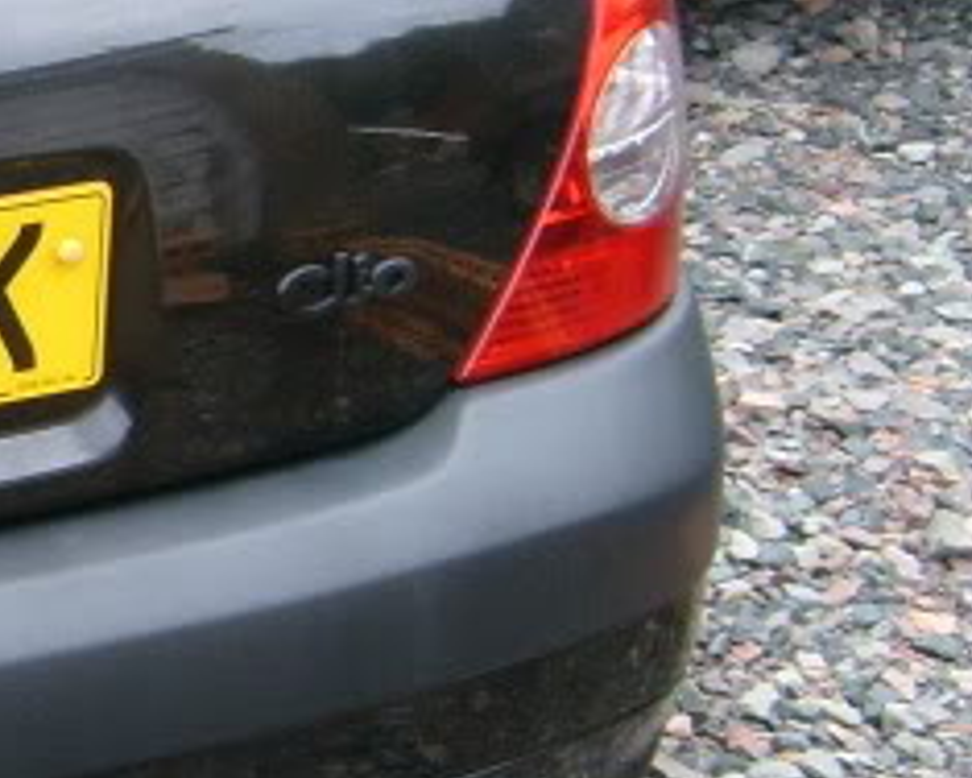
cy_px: 228
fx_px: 4286
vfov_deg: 10.4
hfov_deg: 12.2
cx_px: -612
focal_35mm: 149
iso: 80
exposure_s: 1/90
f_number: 2.8
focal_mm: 5.8
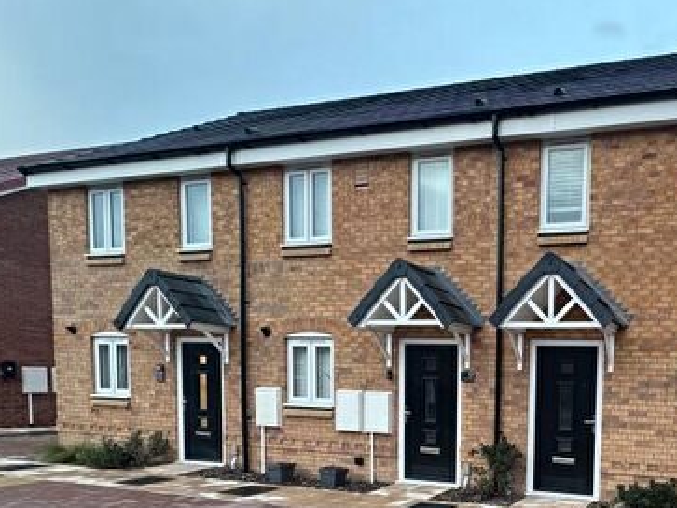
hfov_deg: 58.0
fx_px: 528
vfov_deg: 47.9
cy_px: 421
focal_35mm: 27
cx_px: 582
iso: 200
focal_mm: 2.22
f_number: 2.2
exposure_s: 1/99
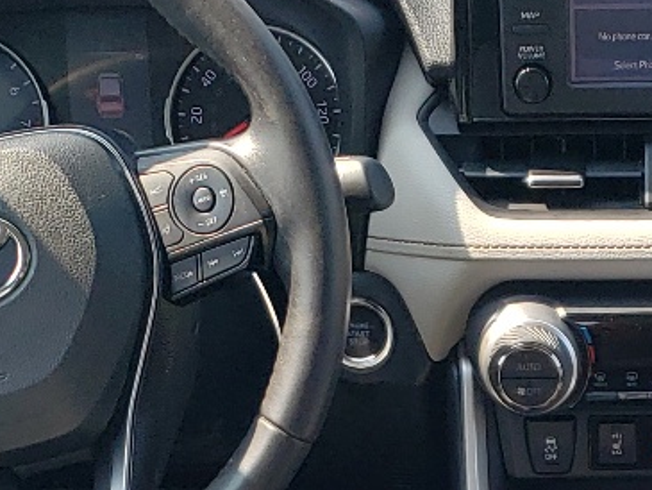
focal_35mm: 114
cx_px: 670
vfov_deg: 12.1
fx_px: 2148
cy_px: 848
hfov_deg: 16.8
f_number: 1.5
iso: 50
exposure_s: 1/556
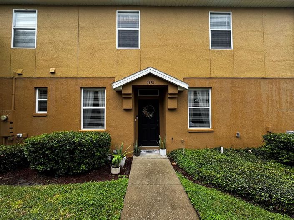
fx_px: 119
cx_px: 147
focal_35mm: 14
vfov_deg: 85.6
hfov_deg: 102.1
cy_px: 110
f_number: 2.2
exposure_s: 1/596
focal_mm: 2.22
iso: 40
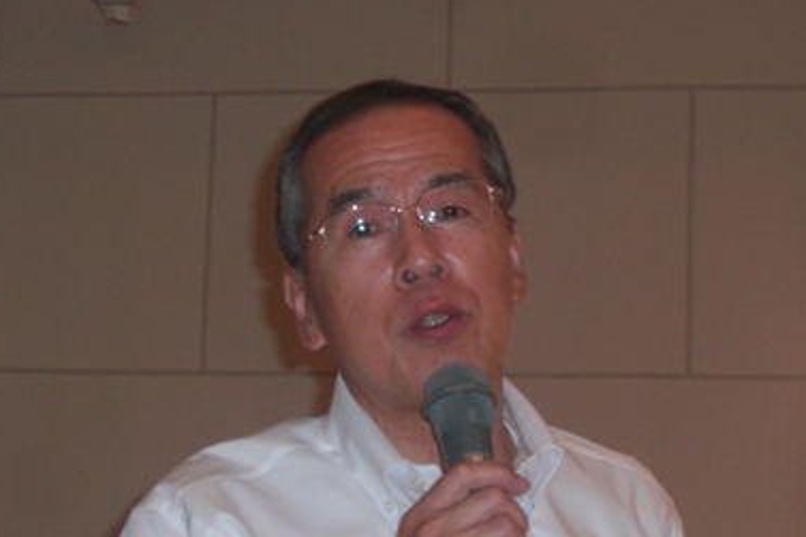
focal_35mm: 141
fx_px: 3155
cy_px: 282
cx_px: 415
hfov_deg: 14.6
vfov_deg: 9.7
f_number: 5.4
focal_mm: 23.7
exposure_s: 1/60
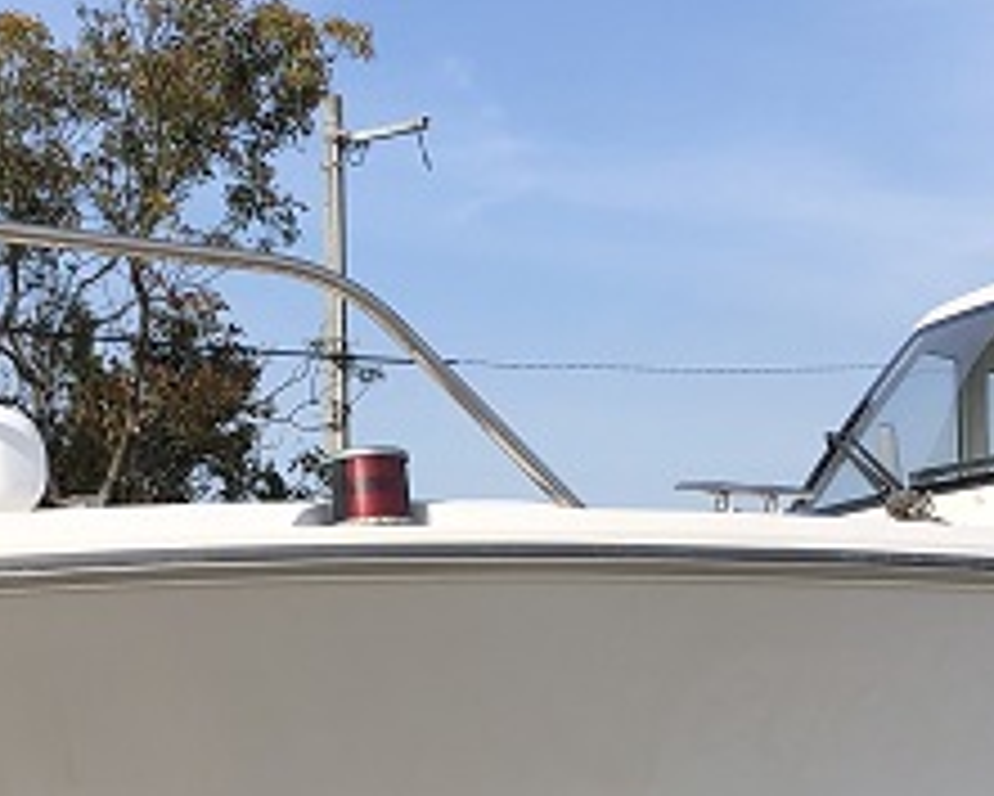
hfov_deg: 19.3
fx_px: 2914
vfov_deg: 15.5
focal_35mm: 99
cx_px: 625
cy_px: 616
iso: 20
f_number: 1.8
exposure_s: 1/2183
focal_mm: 4
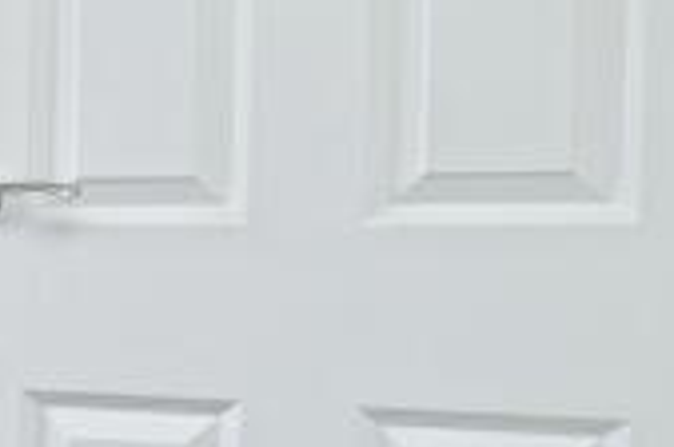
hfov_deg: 14.6
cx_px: -965
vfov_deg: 16.0
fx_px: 1588
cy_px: 198
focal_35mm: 85
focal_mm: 14
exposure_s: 1/13
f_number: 8
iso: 125
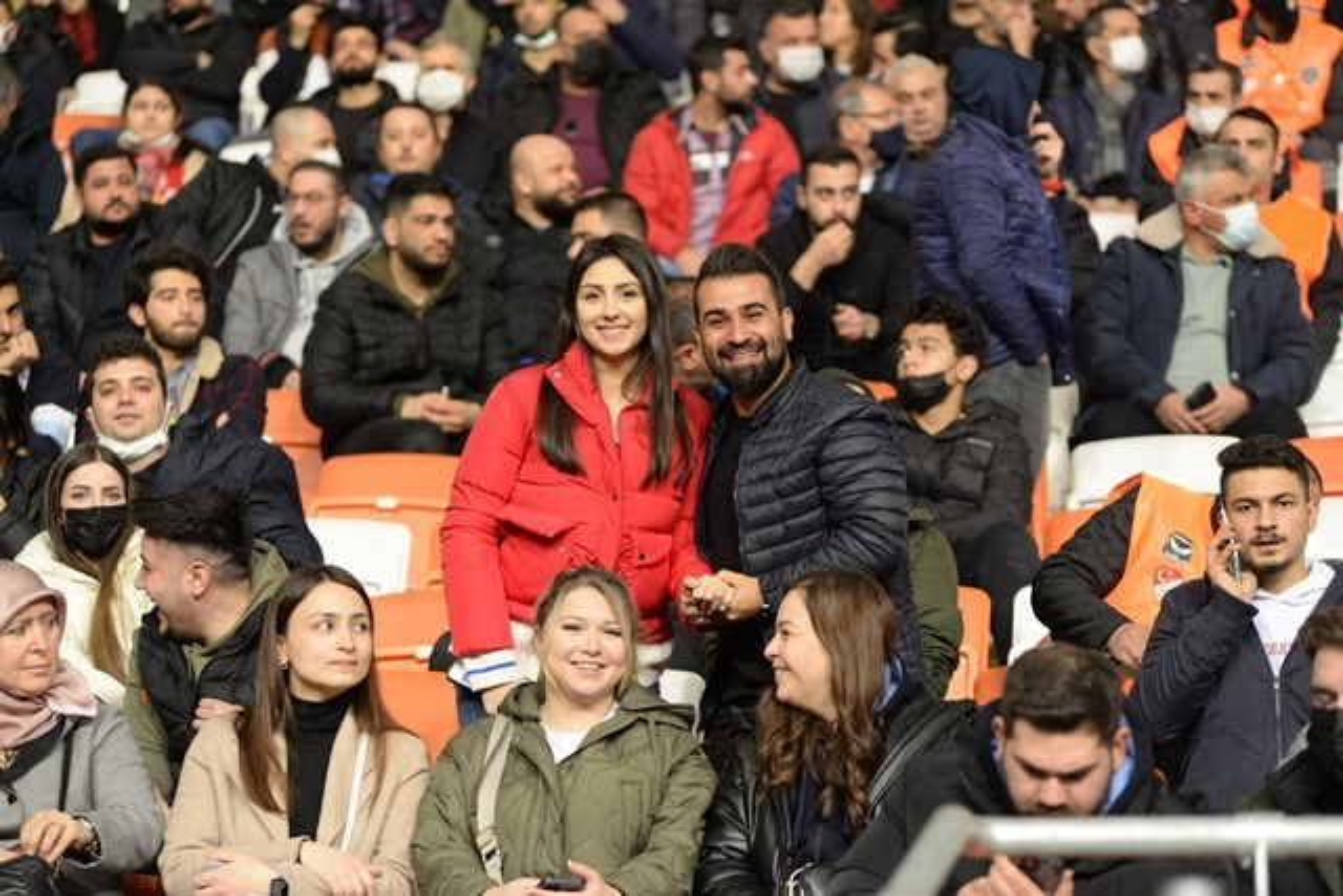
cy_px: 448
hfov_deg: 15.2
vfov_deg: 10.2
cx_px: 672
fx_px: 5037
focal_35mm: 135
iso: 1000
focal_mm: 135
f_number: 3.5
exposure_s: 1/161
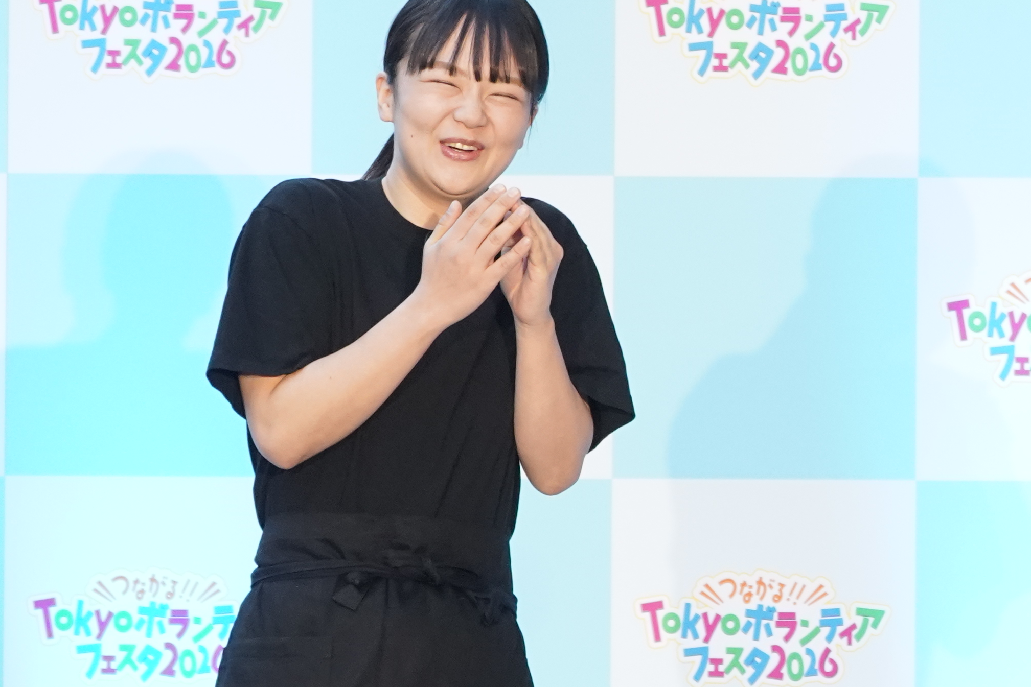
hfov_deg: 4.4
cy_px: 579
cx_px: 1291
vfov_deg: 3.0
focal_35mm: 464
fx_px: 13288
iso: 4000
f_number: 5.6
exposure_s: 1/320
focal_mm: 156
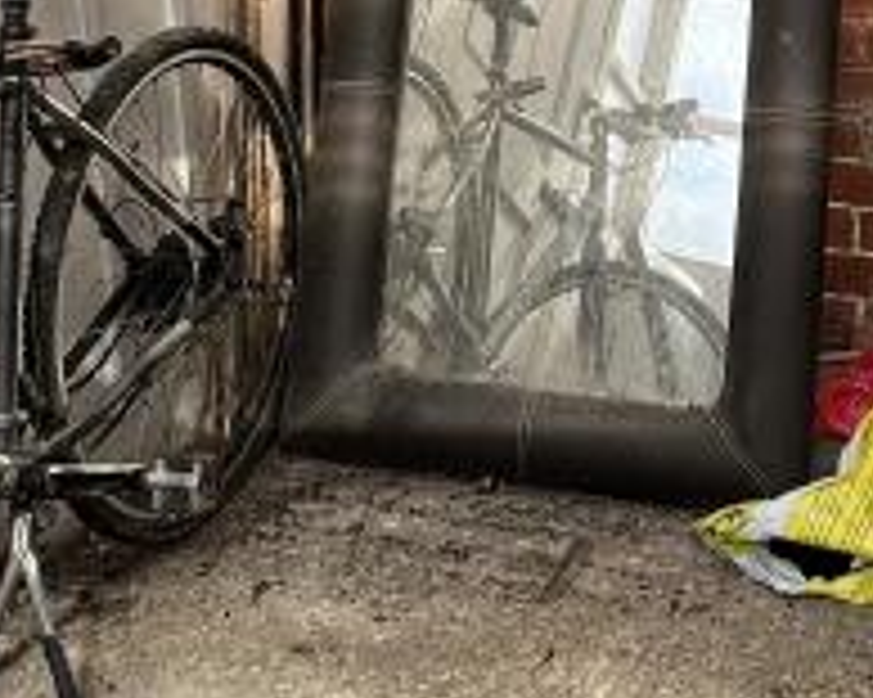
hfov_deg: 27.6
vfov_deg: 21.1
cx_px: 734
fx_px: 1730
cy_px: -153
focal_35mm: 67
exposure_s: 1/558
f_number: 1.8
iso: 32
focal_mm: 1.57
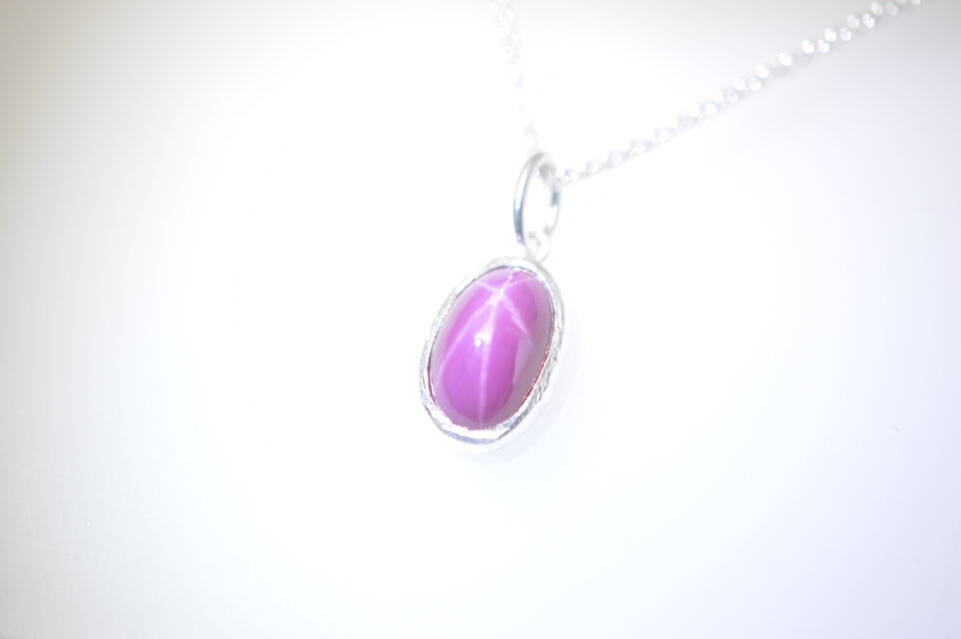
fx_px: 3401
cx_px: 480
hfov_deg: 16.1
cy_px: 320
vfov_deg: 10.7
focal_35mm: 128
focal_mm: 85
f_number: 4
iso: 100
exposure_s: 1/125
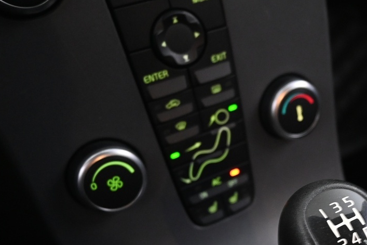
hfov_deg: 33.5
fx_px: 561
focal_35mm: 55
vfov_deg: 23.6
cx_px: 357
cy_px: 241
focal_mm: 16
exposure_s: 1/8
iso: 1600
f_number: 3.5
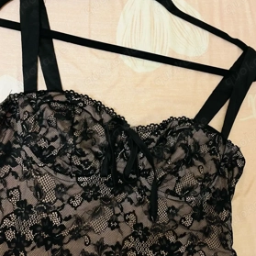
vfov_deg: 49.6
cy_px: 147
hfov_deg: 49.7
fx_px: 276
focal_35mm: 33
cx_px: 130
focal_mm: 5.1
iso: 640
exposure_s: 1/33
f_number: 1.6
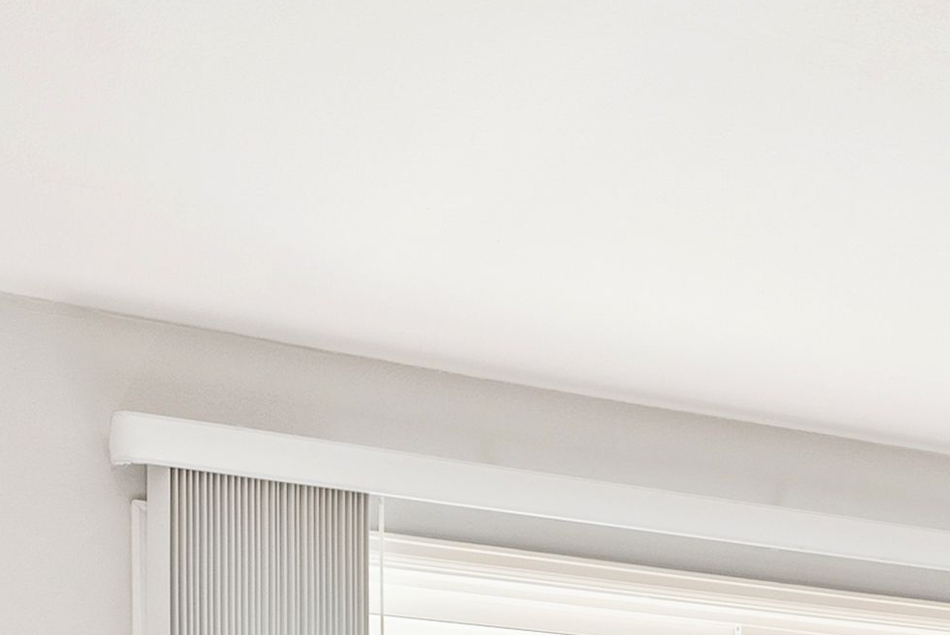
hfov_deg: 26.4
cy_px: 1070
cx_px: 1099
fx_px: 1822
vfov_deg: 17.0
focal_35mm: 69
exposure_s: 1/13
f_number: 8
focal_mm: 16
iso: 640
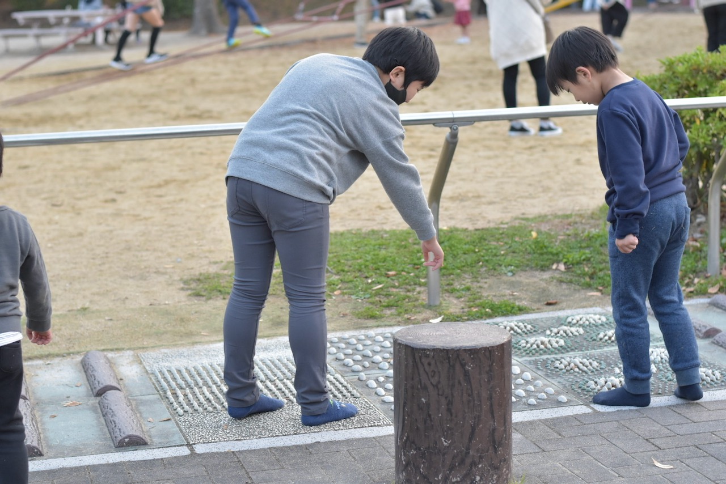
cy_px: 242
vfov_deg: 18.2
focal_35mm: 75
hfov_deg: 27.0
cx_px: 363
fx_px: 1513
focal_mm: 50
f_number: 2.8
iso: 1250
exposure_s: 1/640
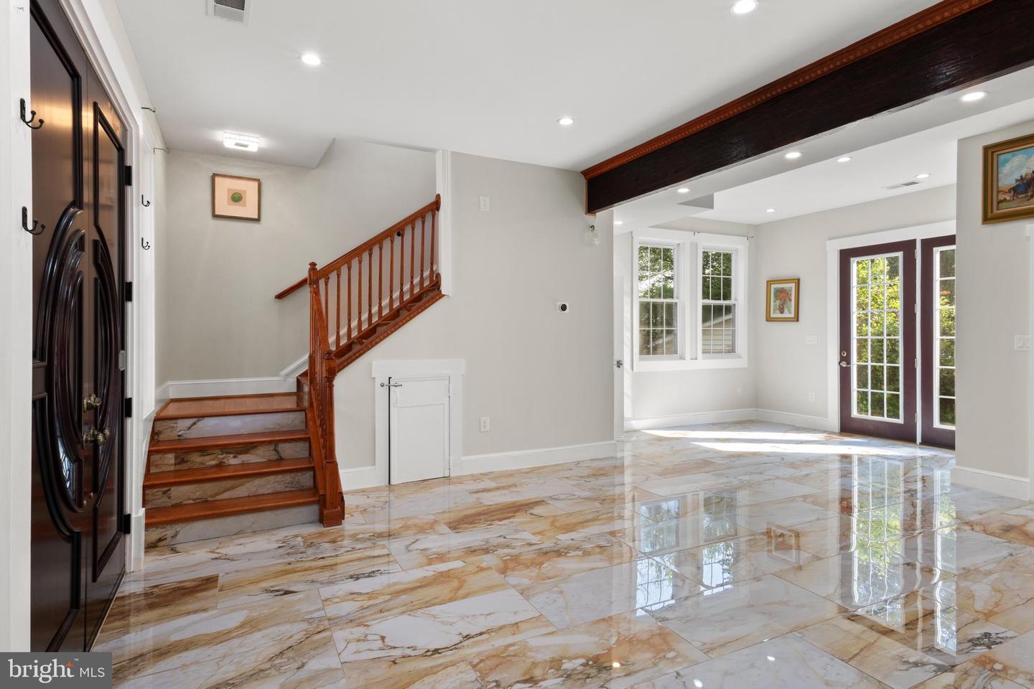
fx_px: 517
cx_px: 517
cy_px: 344
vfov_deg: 67.4
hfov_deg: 90.0
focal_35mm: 18
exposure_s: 1/4
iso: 250
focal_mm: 12
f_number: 11
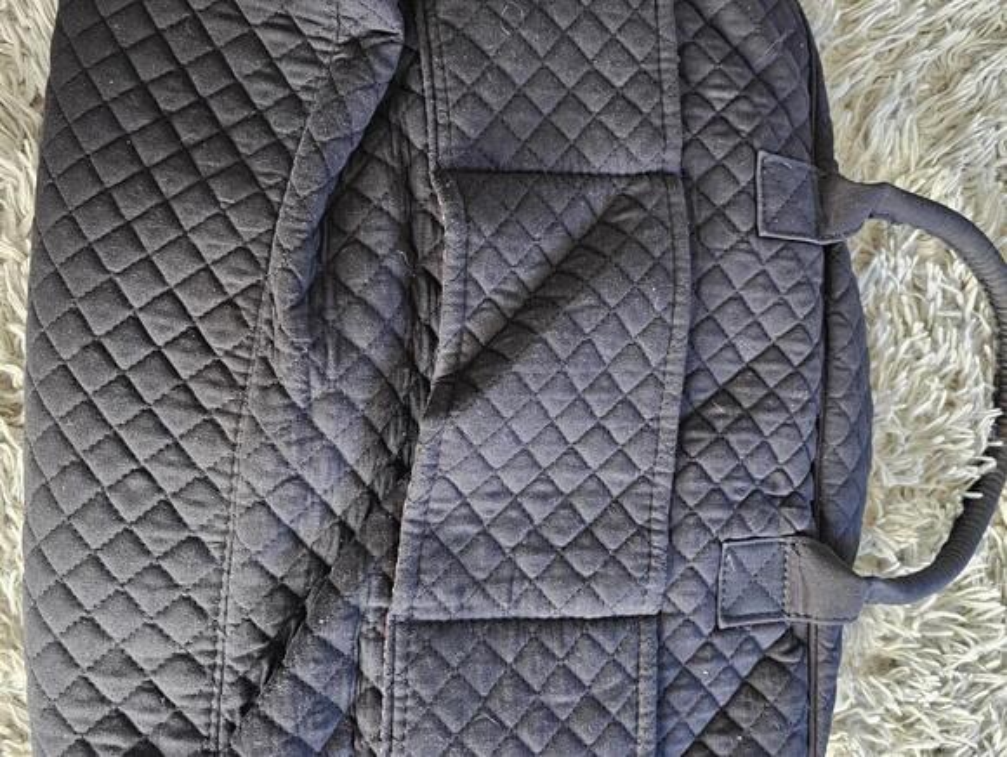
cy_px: 378
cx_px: 504
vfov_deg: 59.0
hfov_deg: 73.9
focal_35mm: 23
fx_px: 670
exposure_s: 1/30
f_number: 1.7
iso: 500
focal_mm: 6.3
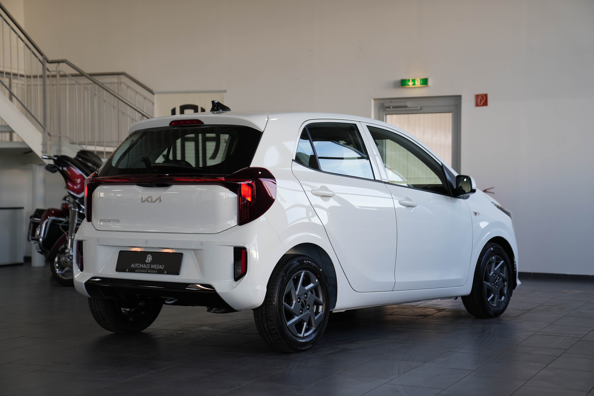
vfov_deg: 20.9
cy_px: 198
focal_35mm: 65
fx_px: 1072
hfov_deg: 31.0
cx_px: 297
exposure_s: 1/80
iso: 100
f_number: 2.8
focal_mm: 65
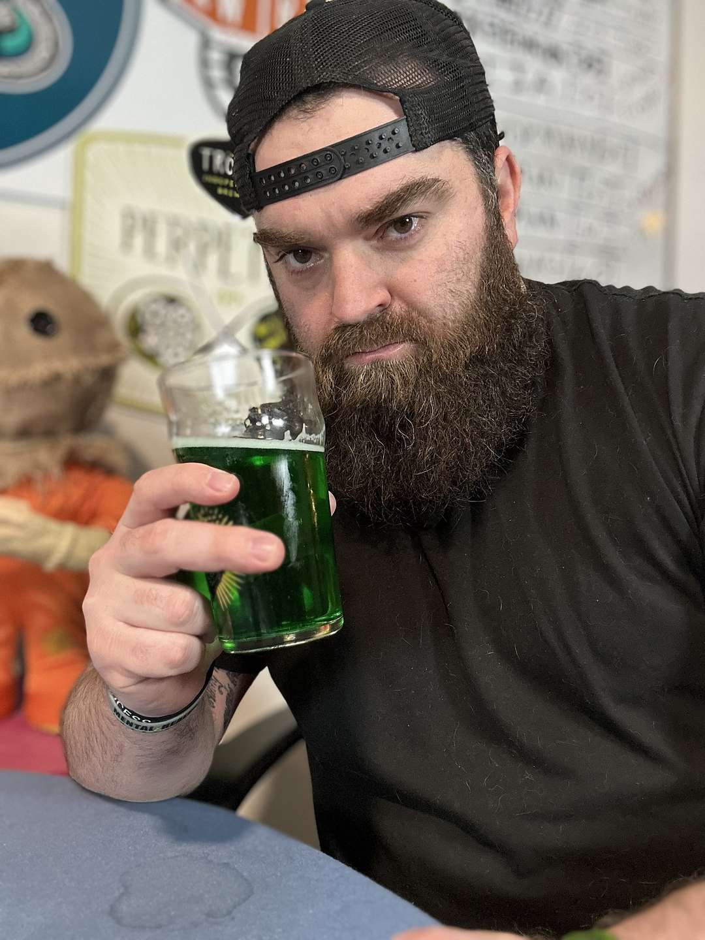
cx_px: 352
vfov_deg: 60.0
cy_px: 470
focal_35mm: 30
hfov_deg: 46.8
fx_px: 815
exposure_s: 1/40
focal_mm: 2.69
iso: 250
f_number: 1.9
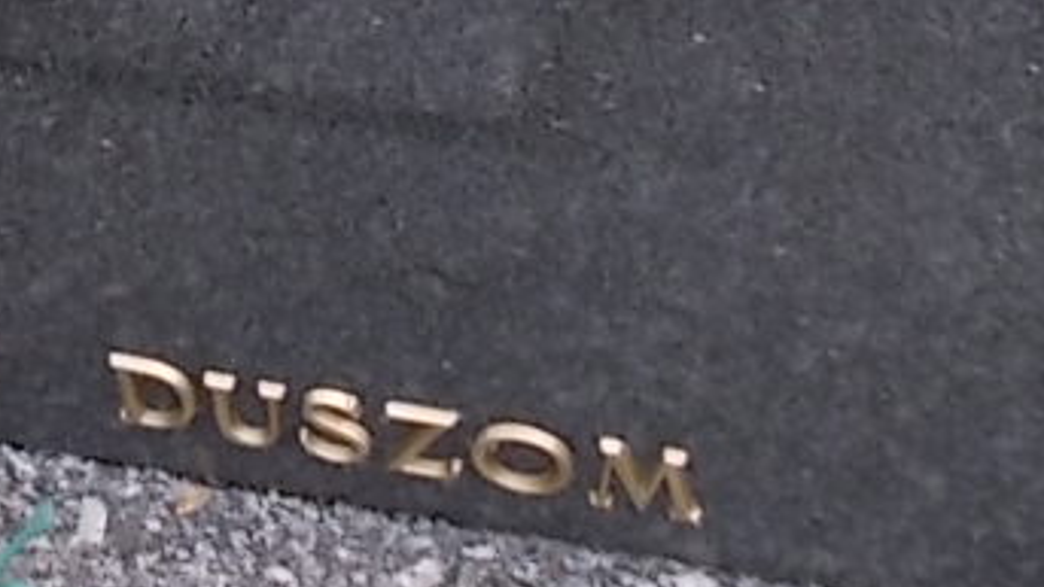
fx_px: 3654
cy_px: -347
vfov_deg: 8.9
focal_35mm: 132
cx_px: -146
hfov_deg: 15.7
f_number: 3.2
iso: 80
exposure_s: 1/125
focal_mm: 4.6
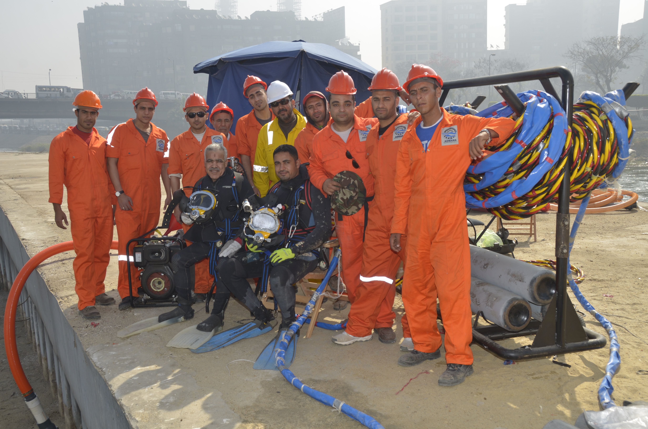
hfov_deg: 53.2
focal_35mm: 36
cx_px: 324
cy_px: 214
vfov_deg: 36.7
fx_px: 647
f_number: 9
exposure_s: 1/250
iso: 100
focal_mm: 24
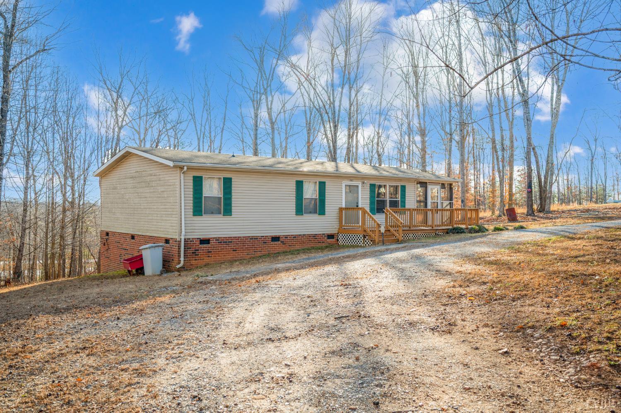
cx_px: 310
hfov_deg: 62.0
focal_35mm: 30
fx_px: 517
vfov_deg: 43.5
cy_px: 206
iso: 200
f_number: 4
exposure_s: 1/400
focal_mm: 30
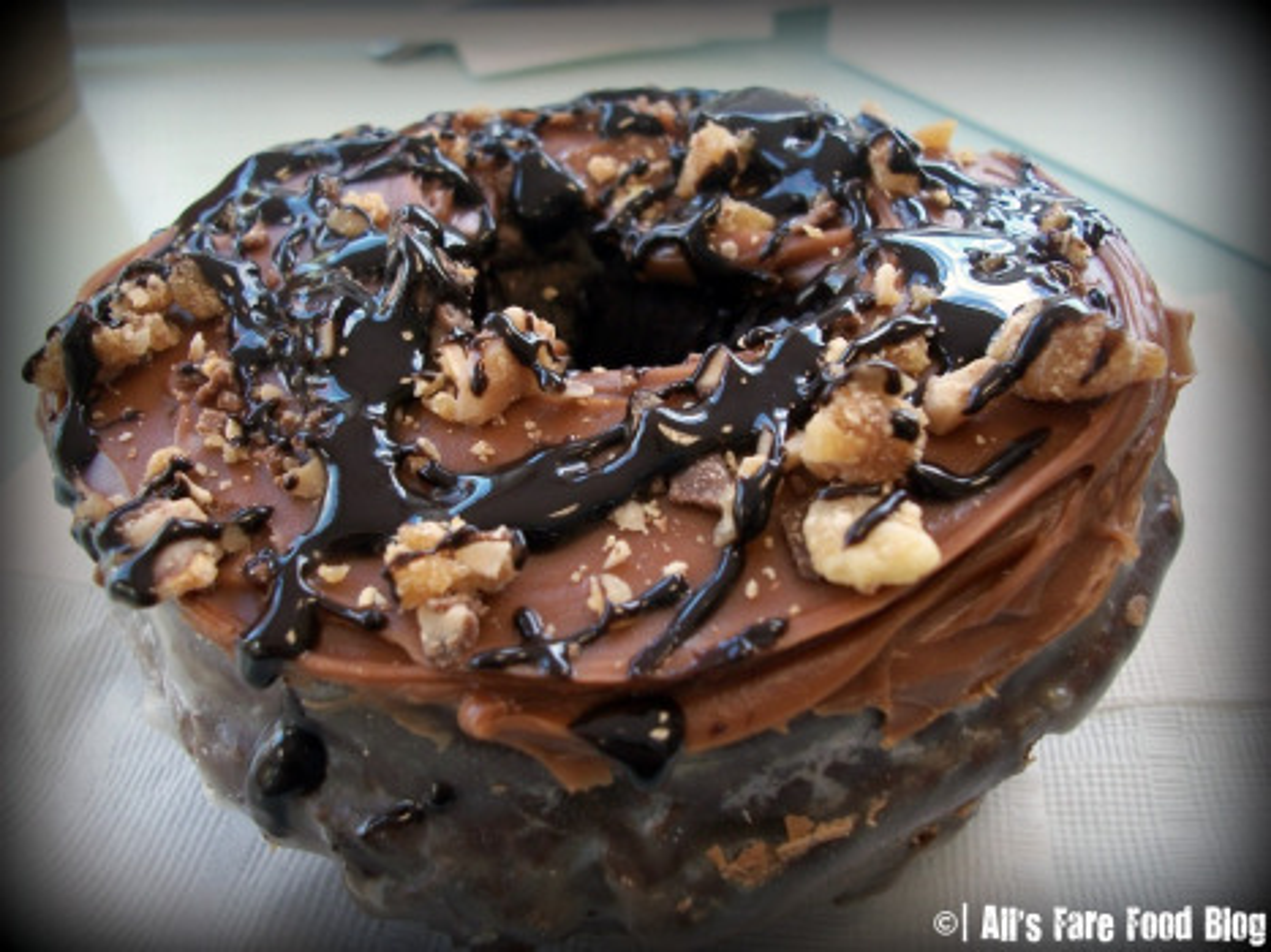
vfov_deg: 44.1
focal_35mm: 32
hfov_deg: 56.8
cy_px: 476
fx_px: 1175
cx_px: 636
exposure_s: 1/40
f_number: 2.9
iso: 80
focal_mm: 5.7
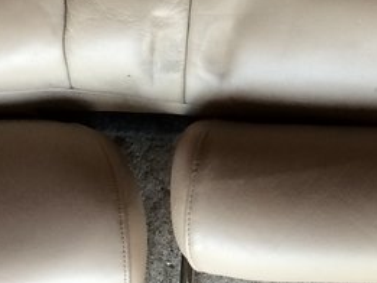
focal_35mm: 138
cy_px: -62
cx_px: 396
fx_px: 1504
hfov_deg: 14.0
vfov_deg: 10.6
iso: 80
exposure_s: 1/30
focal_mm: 4.12
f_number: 2.2
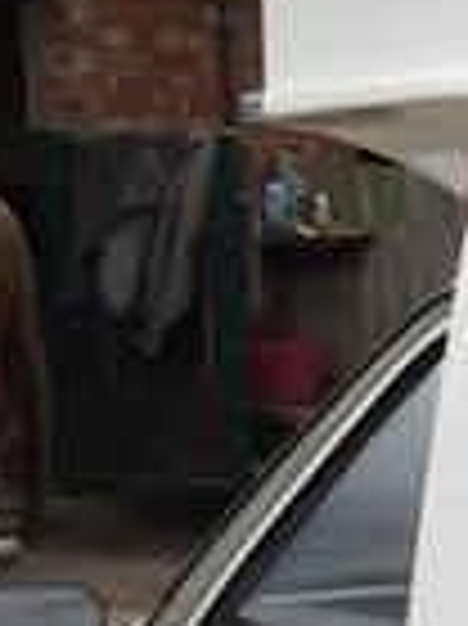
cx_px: 1935
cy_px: 612
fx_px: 3773
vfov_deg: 9.4
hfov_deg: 5.9
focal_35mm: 209
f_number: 2.2
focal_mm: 4.15
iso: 32
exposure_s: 1/455
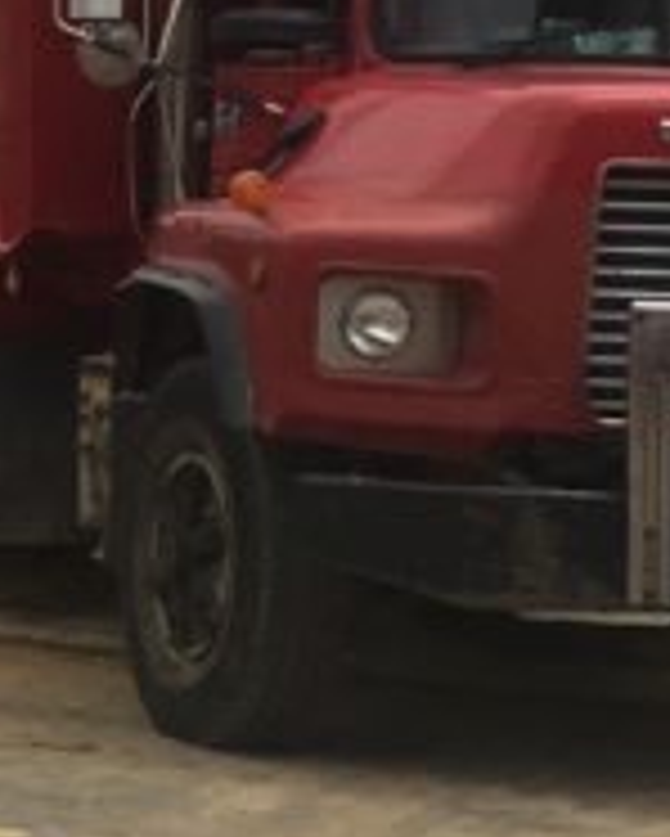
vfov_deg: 12.3
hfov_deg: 9.0
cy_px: 162
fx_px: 3864
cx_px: -868
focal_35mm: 156
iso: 25
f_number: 2.2
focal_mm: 4.15
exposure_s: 1/2564
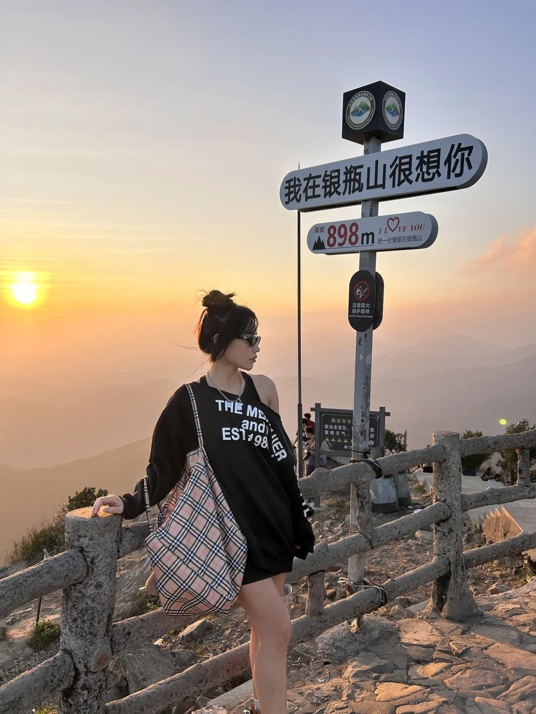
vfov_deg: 67.3
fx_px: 537
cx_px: 268
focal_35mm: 26
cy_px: 357
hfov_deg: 53.1
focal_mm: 5.7
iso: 50
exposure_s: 1/1645
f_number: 1.5
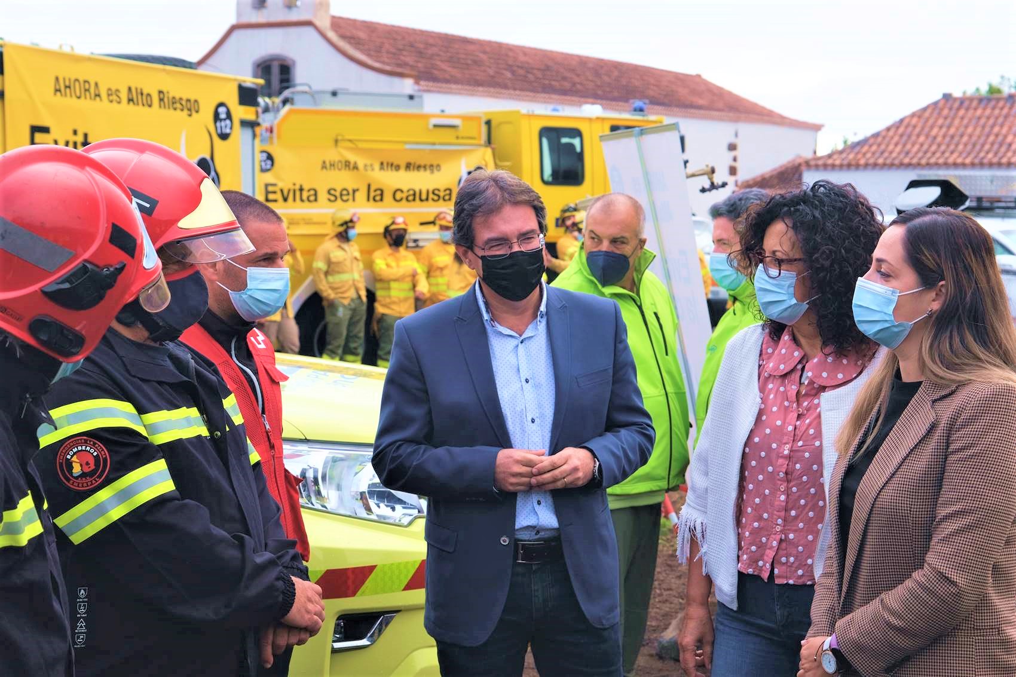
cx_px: 508
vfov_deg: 21.2
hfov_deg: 31.4
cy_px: 338
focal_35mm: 64
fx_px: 1806
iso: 160
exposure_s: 1/120
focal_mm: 42.9
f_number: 5.6
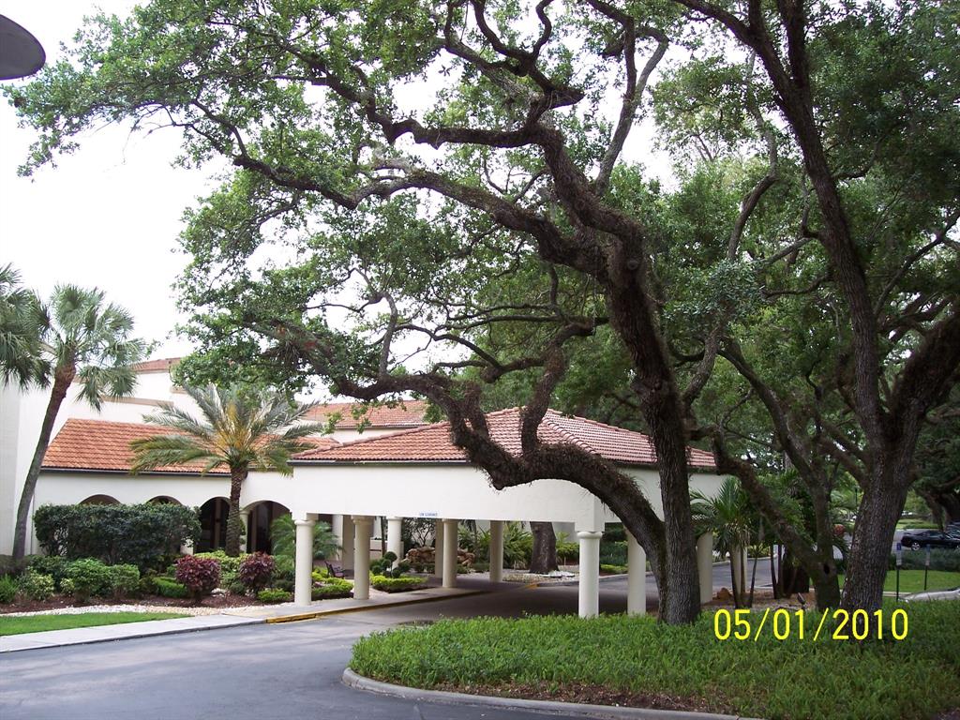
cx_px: 480
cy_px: 360
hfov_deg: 47.9
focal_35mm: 39
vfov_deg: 36.8
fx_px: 1082
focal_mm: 8
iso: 100
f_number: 3.4
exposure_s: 1/350
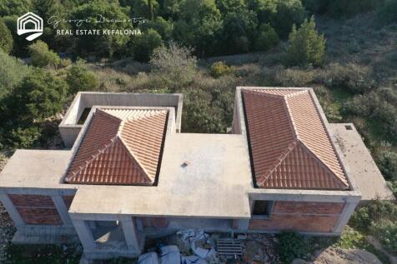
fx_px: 309
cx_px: 198
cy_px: 132
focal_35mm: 28
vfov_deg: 46.4
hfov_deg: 65.5
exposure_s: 1/240
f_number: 5
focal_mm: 10.26
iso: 100
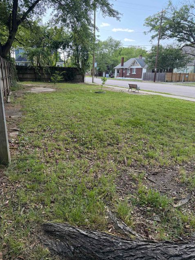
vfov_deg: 69.4
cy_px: 127
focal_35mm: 25
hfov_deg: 54.9
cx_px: 96
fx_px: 188
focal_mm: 6.76
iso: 100
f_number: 1.78
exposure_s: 1/622
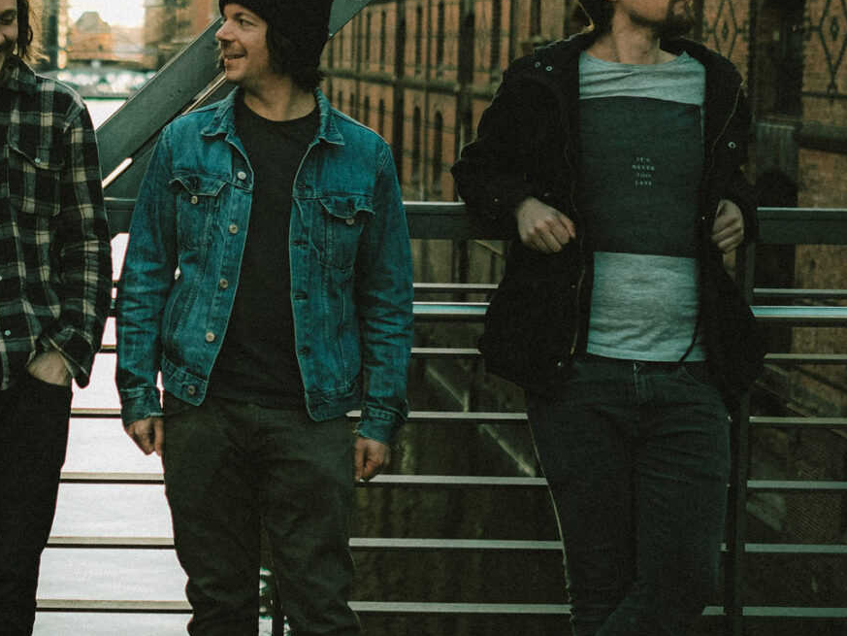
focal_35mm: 74
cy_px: 157
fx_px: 1811
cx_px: 135
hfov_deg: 25.7
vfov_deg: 19.8
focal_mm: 23
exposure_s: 1/1100
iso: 400
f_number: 1.4
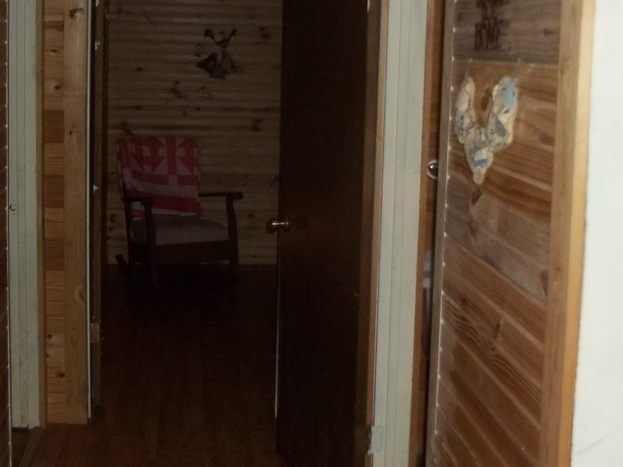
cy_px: 169
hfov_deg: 32.6
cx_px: 234
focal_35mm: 59
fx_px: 1062
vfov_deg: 24.7
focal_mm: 5.9
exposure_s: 1/30
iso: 160
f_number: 3.3
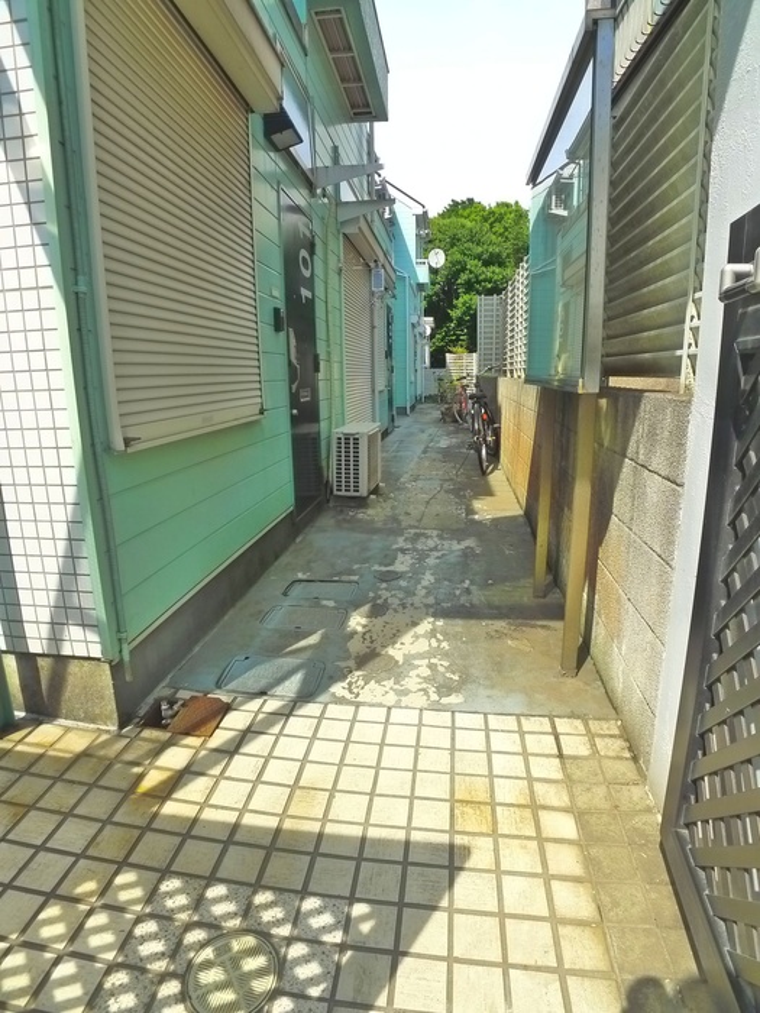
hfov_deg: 56.8
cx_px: 380
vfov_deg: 71.6
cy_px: 506
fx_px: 703
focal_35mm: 24
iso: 400
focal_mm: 5.1
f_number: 4
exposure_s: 1/500
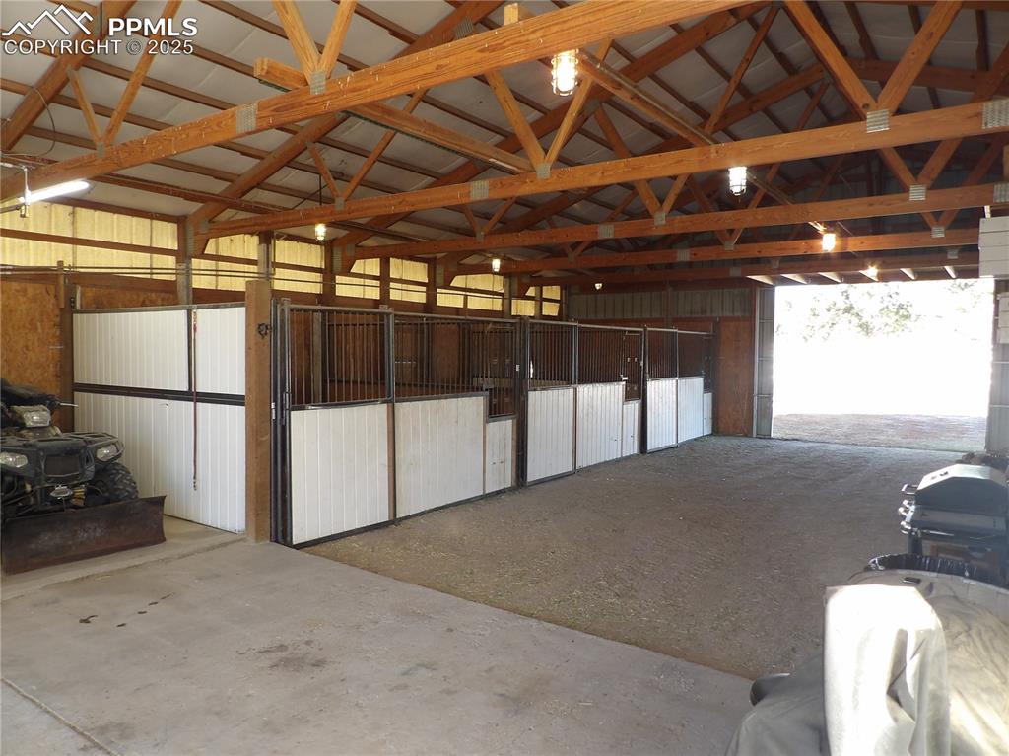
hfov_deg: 71.6
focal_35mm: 24
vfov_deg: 56.8
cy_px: 378
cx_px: 504
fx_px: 699
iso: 100
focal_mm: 4.3
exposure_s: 1/45
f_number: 3.2
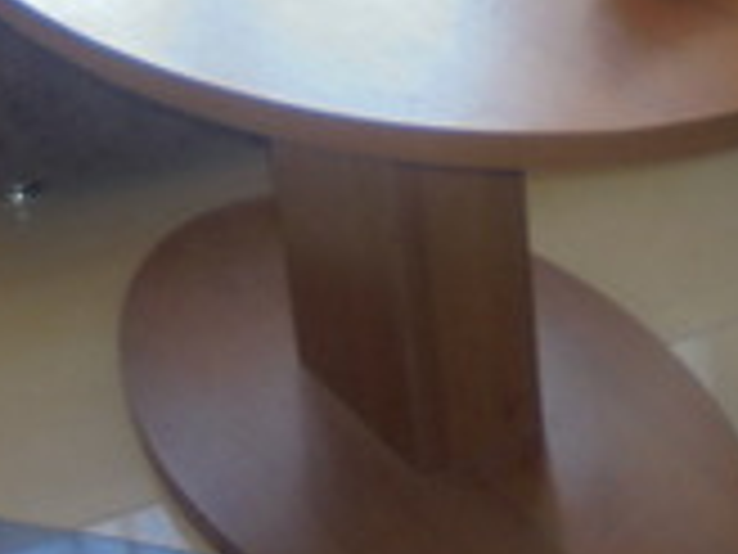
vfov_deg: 14.6
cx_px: 958
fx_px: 2025
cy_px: -257
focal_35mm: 95
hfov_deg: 19.1
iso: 100
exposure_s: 1/50
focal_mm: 4.6
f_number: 3.5
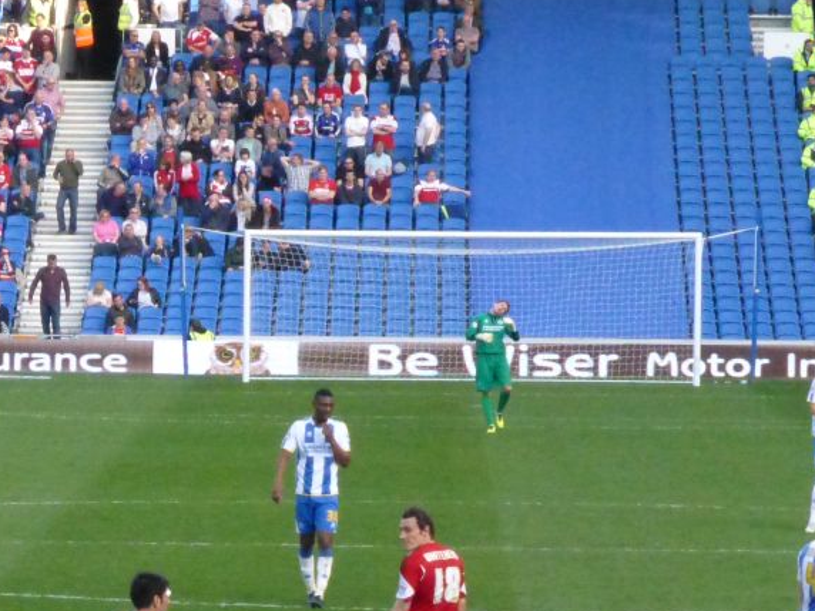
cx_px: 20
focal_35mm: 323
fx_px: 7605
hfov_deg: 6.1
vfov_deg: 4.6
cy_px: 520
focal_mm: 27.6
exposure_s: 1/1300
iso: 1600
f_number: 5.4
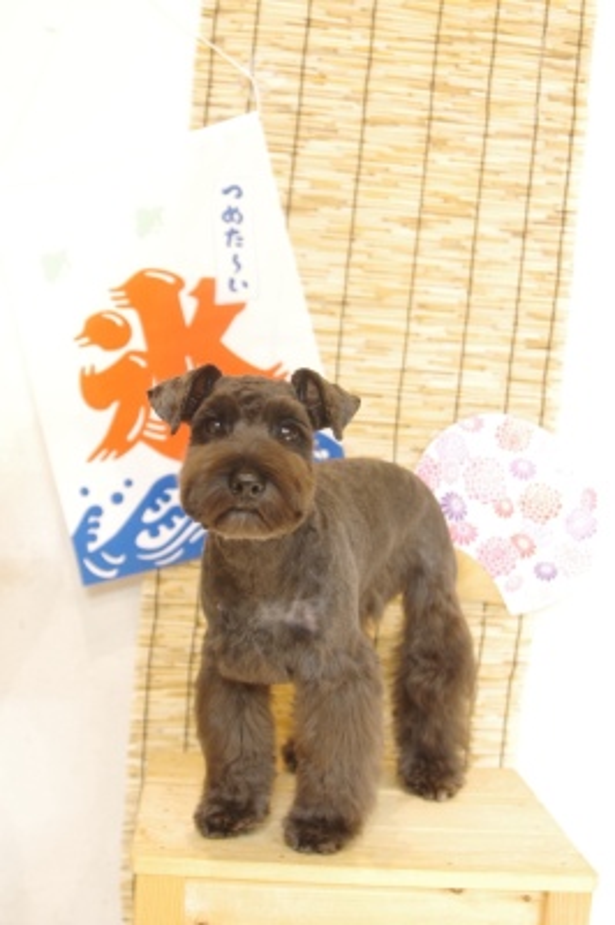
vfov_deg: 46.4
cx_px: 308
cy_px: 462
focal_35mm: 42
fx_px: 1078
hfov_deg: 31.8
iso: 640
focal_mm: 28
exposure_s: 1/25
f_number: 2.8
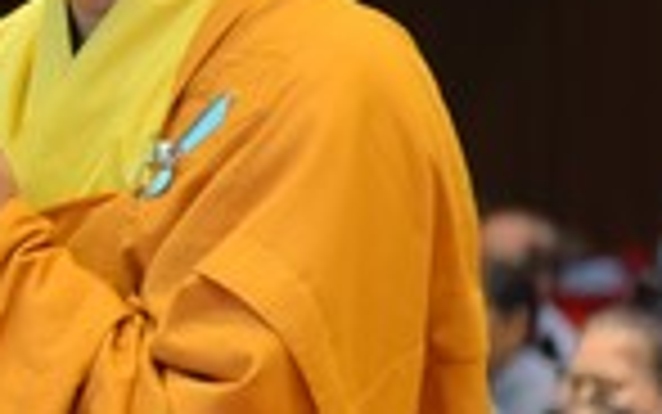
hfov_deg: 5.3
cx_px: -689
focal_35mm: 387
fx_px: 6985
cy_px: -25
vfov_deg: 3.4
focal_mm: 86
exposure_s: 1/100
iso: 1250
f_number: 4.5
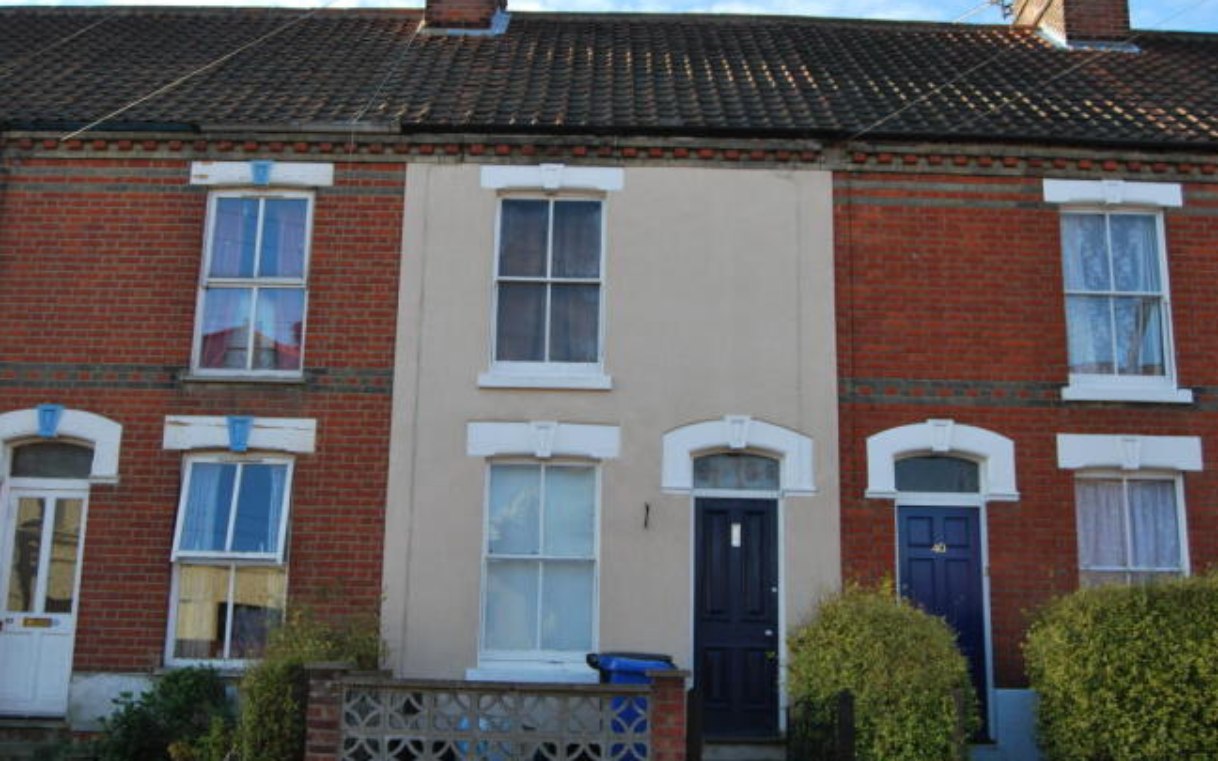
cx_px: 612
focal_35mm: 37
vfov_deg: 34.4
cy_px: 386
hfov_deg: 52.7
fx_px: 1228
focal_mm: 24
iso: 100
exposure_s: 1/125
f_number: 5.6
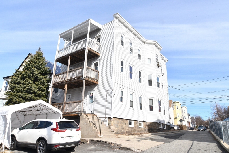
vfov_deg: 51.3
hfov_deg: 71.5
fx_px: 159
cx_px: 114
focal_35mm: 25
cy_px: 76
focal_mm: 17
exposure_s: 1/250
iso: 1000
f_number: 22
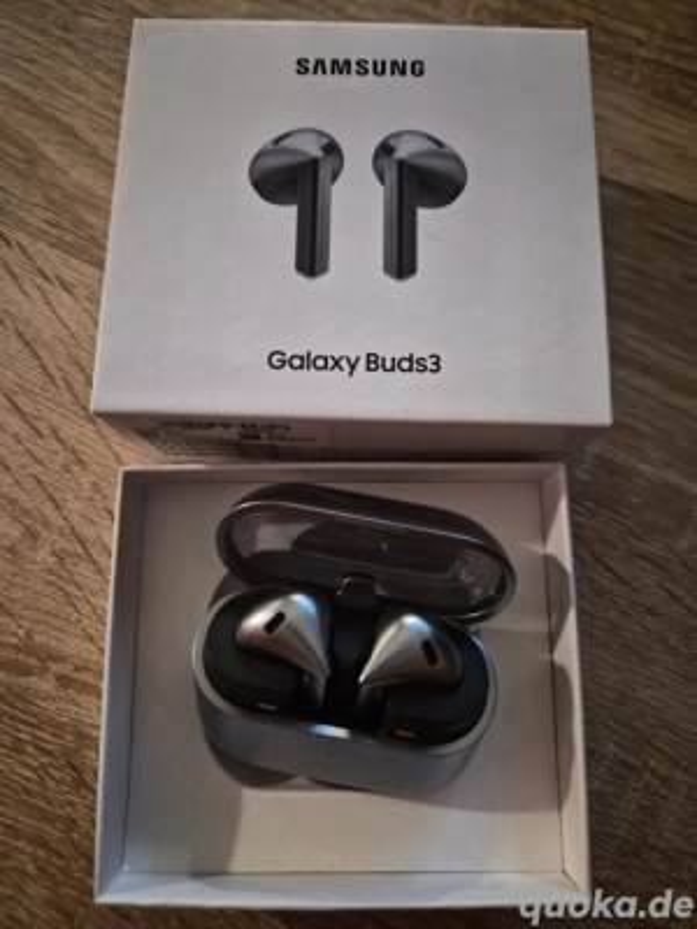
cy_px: 464
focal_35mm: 23
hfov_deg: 58.9
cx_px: 348
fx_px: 617
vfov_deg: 73.9
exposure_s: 1/30
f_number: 1.8
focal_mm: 5.4
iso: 1250
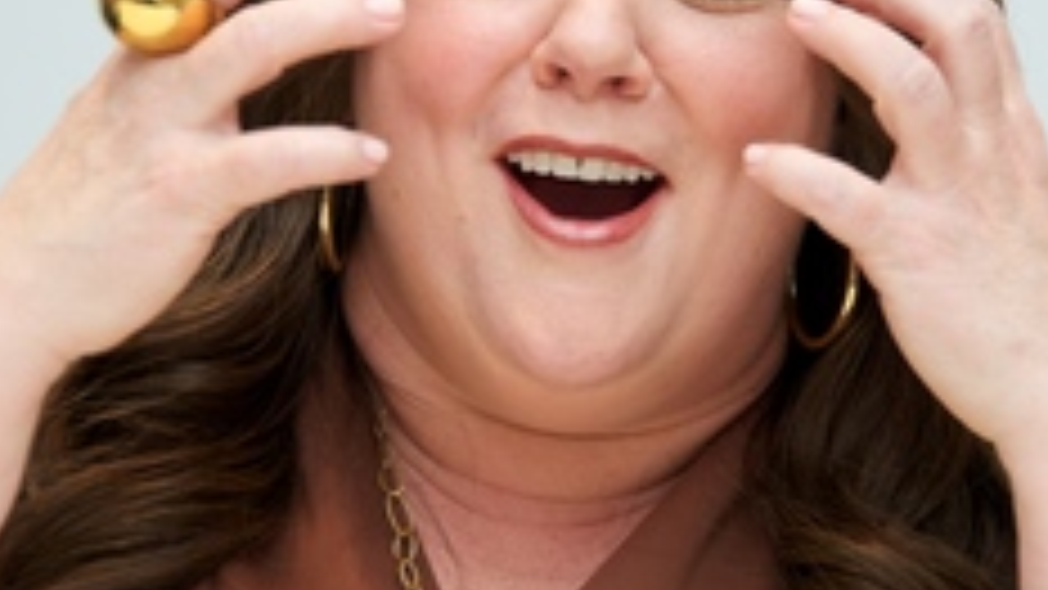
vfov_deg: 4.0
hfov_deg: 7.1
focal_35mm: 305
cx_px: 544
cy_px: 356
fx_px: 8475
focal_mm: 170
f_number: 5.6
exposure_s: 1/60
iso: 500
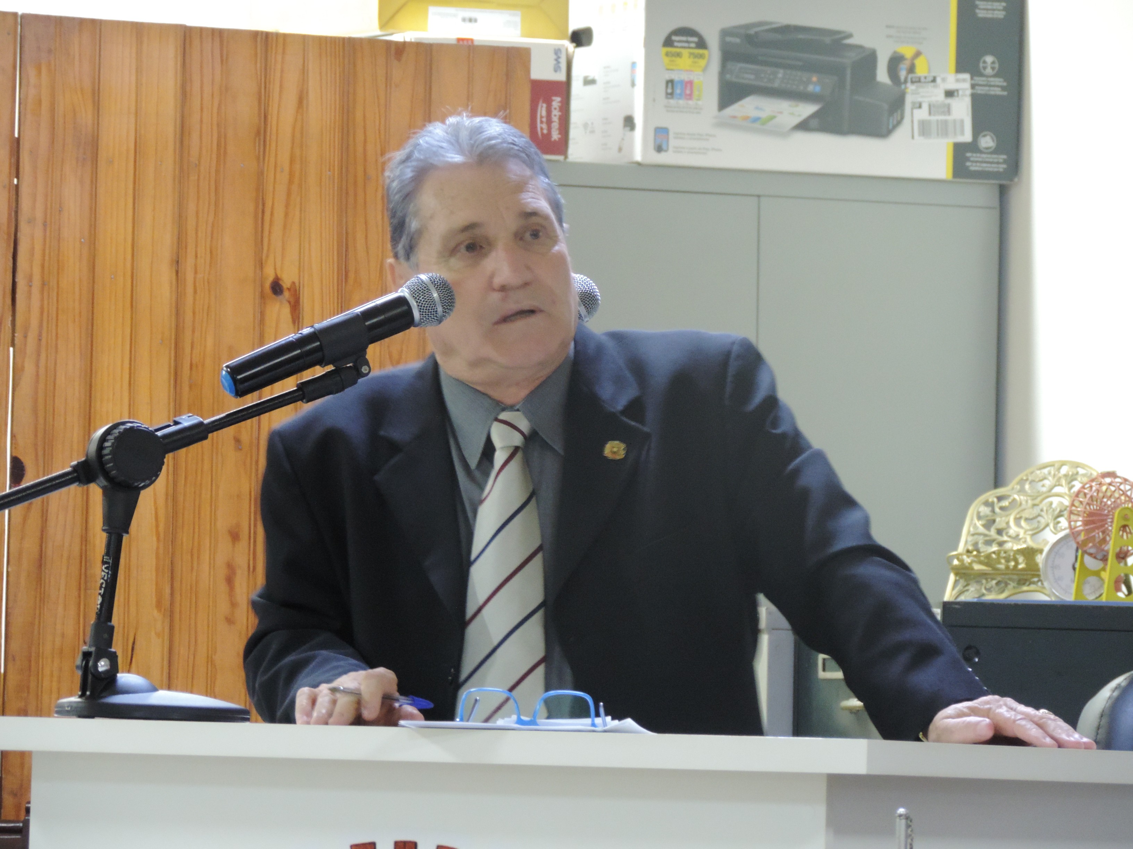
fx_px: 9819
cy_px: 424
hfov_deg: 6.6
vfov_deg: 5.0
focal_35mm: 300
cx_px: 566
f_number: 4.8
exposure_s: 1/6
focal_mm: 53.5
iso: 800
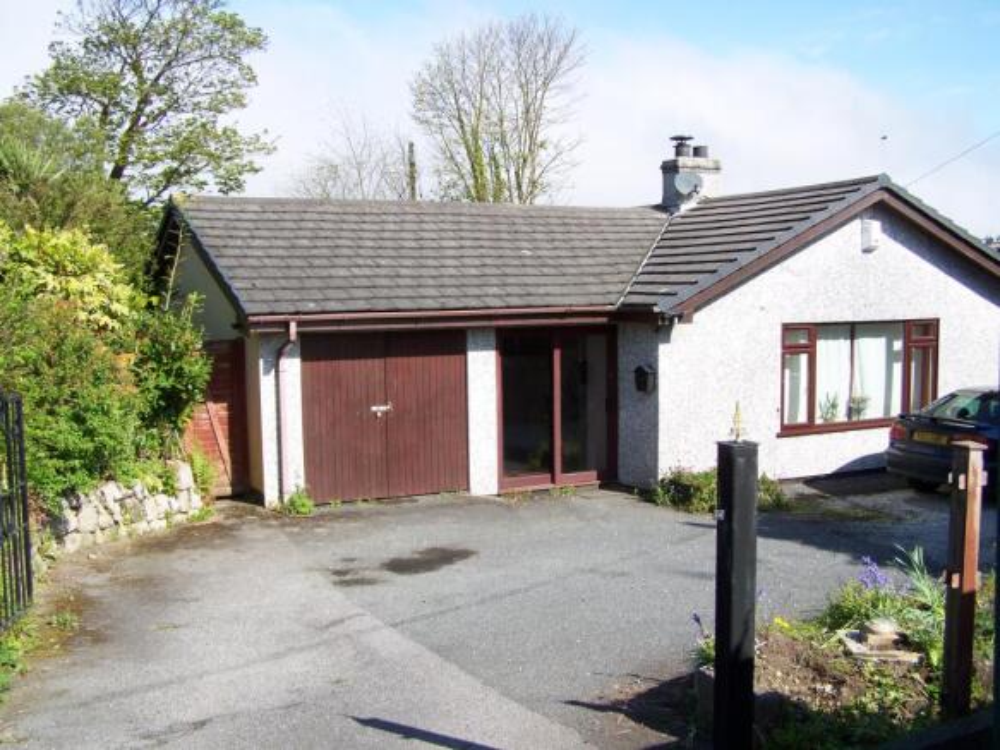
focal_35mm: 38
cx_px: 500
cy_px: 375
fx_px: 1098
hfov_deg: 49.0
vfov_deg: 37.7
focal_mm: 6.3
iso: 64
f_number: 4
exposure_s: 1/320
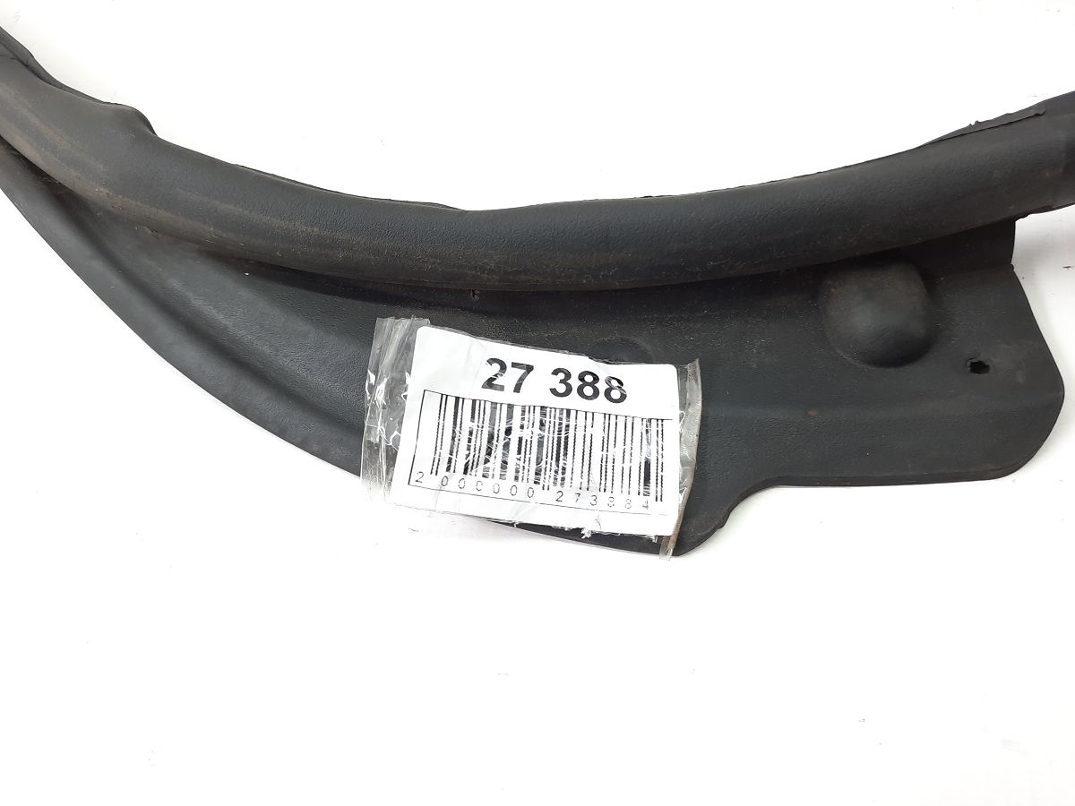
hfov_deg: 69.4
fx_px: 776
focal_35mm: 25
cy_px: 403
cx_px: 538
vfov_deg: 54.9
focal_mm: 4.6
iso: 100
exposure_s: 1/50
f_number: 2
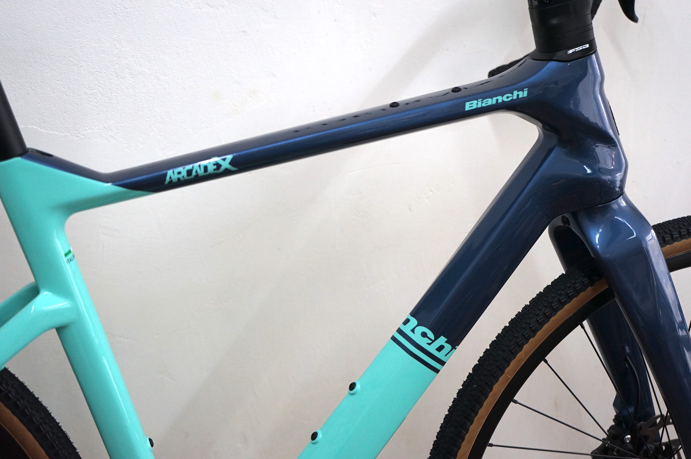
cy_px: 230
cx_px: 346
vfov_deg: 31.1
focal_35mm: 43
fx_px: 825
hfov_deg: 45.5
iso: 1000
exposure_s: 1/160
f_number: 4.5
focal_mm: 43
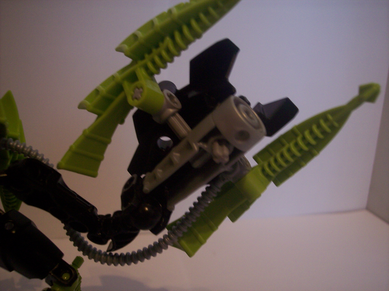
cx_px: 194
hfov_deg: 47.9
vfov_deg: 36.8
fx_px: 438
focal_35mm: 39
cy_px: 146
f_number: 3.4
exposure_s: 1/8
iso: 200
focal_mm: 8
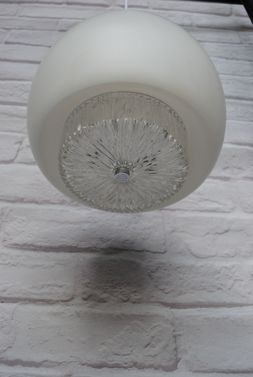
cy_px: 188
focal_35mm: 36
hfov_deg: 37.0
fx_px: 378
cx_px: 126
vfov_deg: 53.0
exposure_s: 1/125
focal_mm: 24
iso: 200
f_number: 5.6
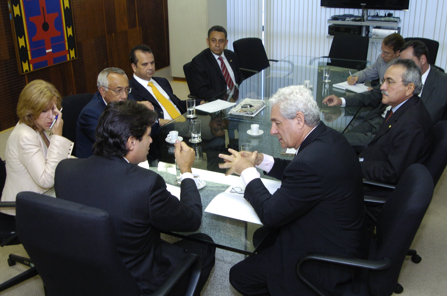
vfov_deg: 36.7
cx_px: 224
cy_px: 148
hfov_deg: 53.2
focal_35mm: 36
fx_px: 446
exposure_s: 1/40
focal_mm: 24
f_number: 5
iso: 500
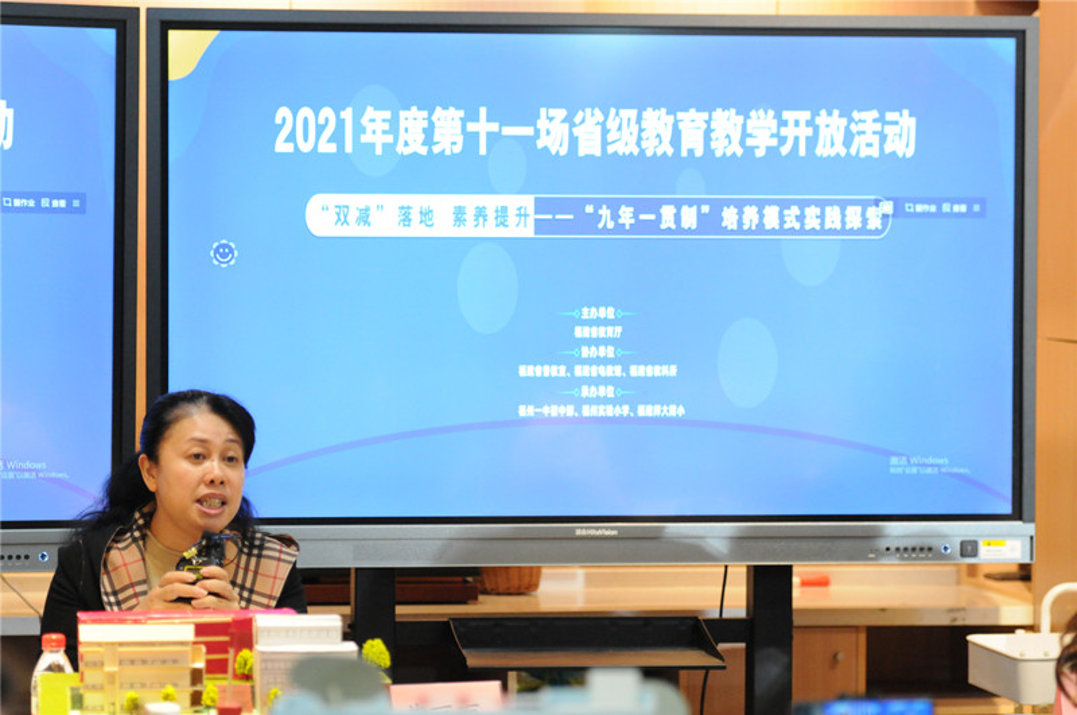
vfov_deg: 9.3
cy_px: 358
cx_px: 538
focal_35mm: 147
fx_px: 4391
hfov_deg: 14.0
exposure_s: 1/320
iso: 2000
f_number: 2.8
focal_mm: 98
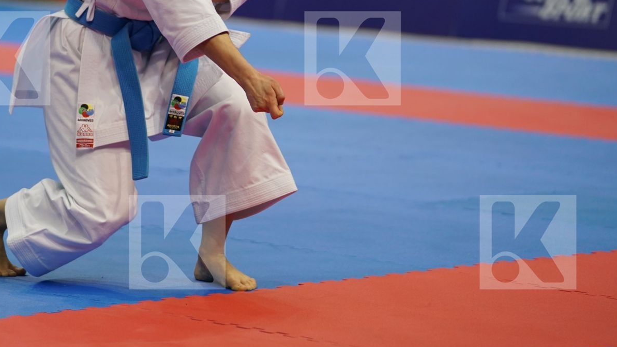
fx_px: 3387
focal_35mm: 207
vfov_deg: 5.9
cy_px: 58
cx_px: 177
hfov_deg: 10.4
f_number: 2.8
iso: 1250
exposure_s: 1/500
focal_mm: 131
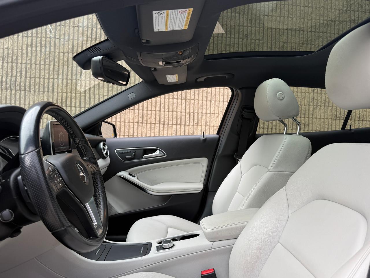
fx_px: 257
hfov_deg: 71.6
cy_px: 139
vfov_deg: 56.8
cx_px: 185
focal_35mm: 24
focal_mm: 6.76
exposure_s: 1/285
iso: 64
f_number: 1.78
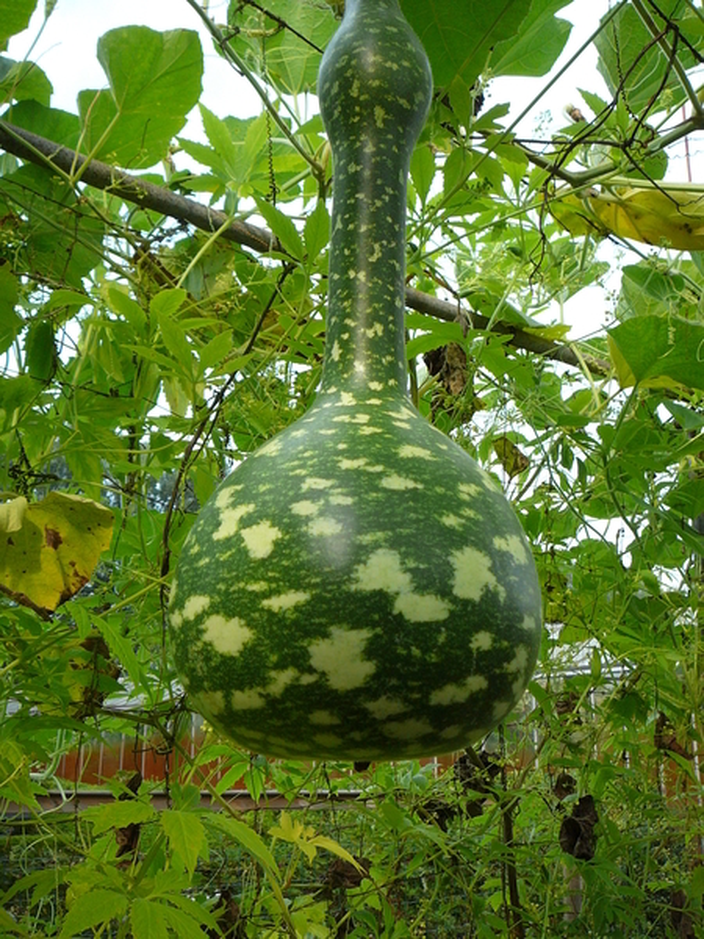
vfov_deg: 52.6
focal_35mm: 35
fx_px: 949
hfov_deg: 40.7
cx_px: 352
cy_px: 470
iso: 100
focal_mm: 5.2
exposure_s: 1/320
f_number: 2.8
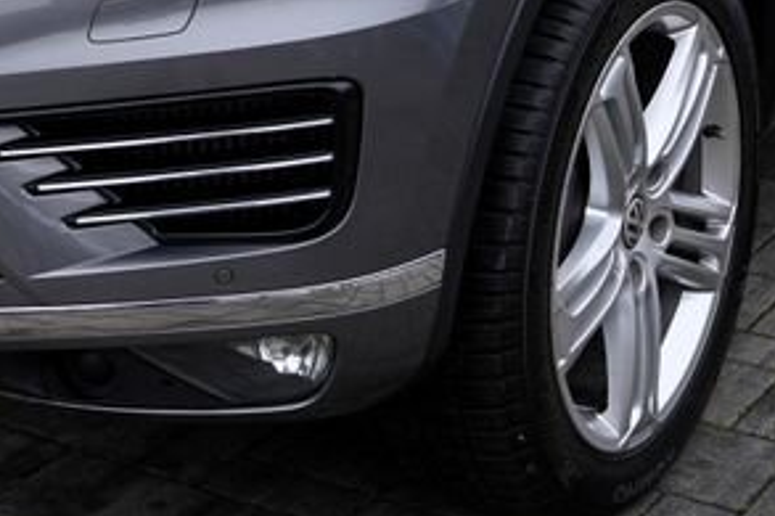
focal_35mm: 105
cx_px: 209
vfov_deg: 12.5
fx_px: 2259
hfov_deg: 19.4
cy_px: -202
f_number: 4.5
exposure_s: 1/80
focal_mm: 30
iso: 100
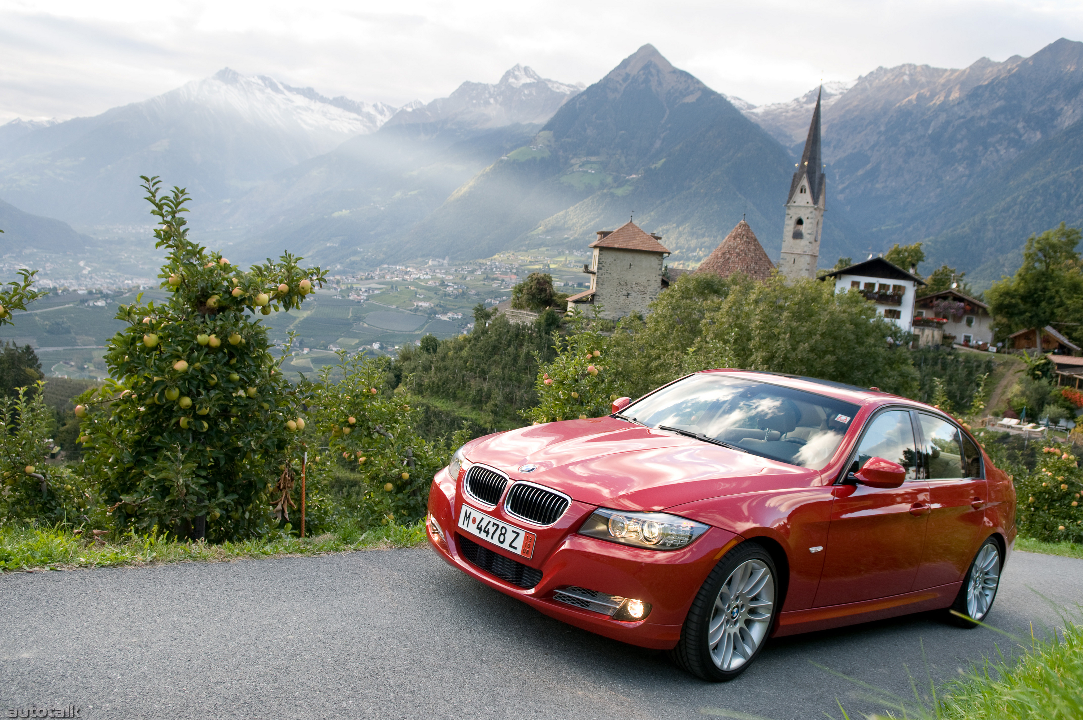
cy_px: 360
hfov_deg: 62.0
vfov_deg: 43.5
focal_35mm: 30
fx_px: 901
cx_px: 542
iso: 200
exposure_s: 1/125
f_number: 5
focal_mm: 20
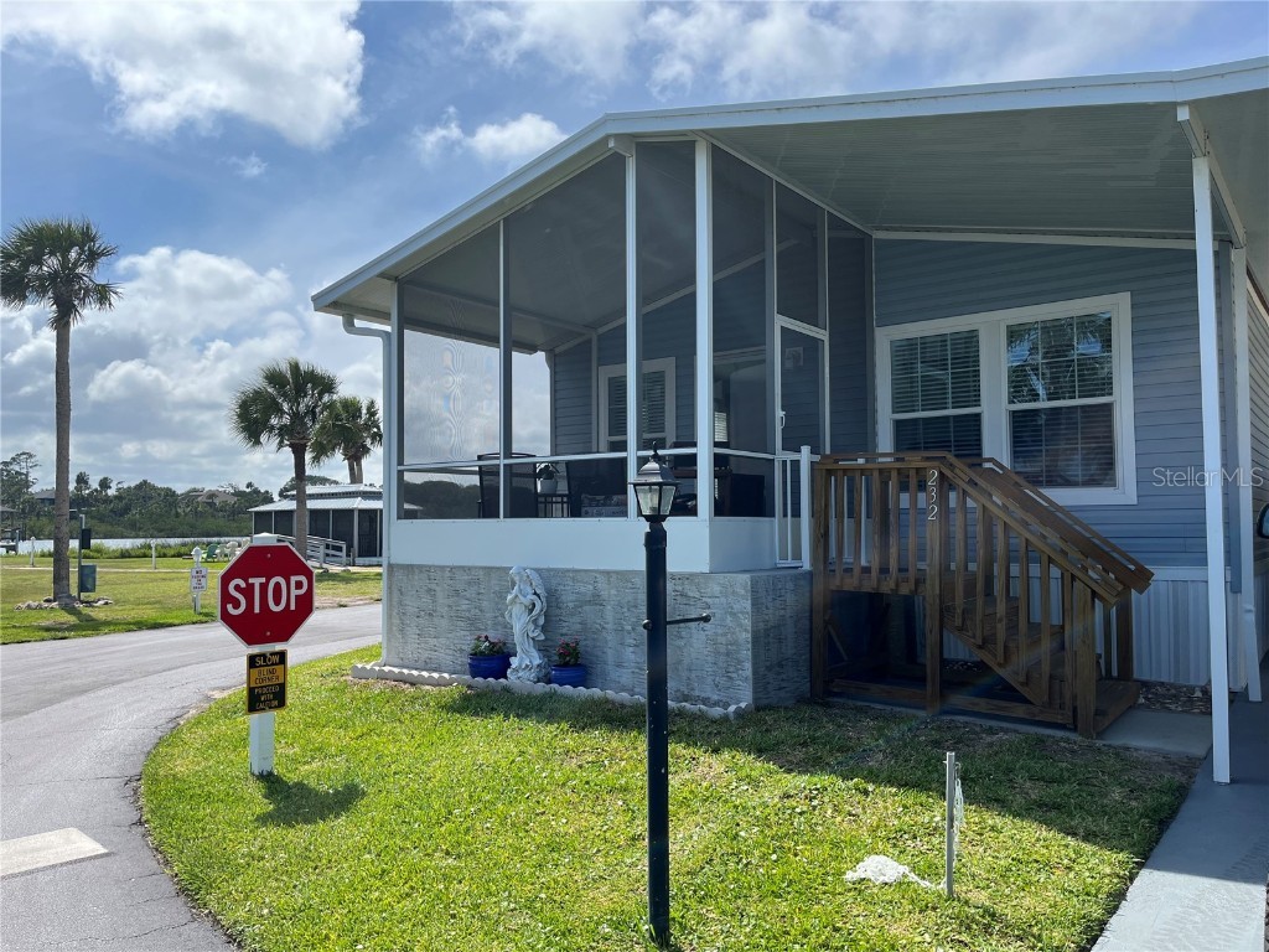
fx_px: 953
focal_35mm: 26
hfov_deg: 67.3
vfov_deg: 53.1
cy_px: 476
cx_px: 634
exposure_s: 1/3311
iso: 50
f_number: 1.6
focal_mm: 5.1
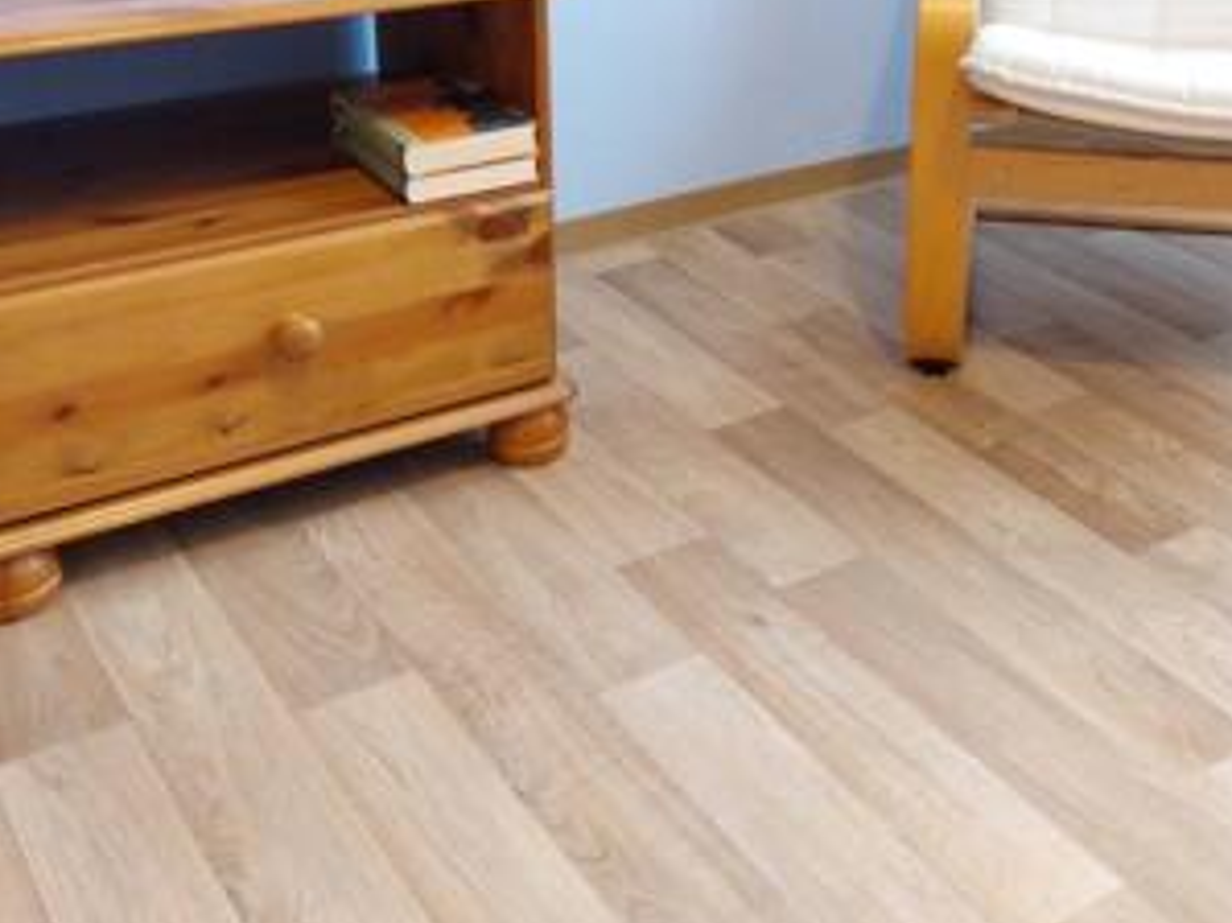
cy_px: 82
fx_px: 1743
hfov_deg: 38.2
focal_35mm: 49
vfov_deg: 28.4
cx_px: 876
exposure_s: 1/50
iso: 320
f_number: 1.8
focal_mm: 5.23
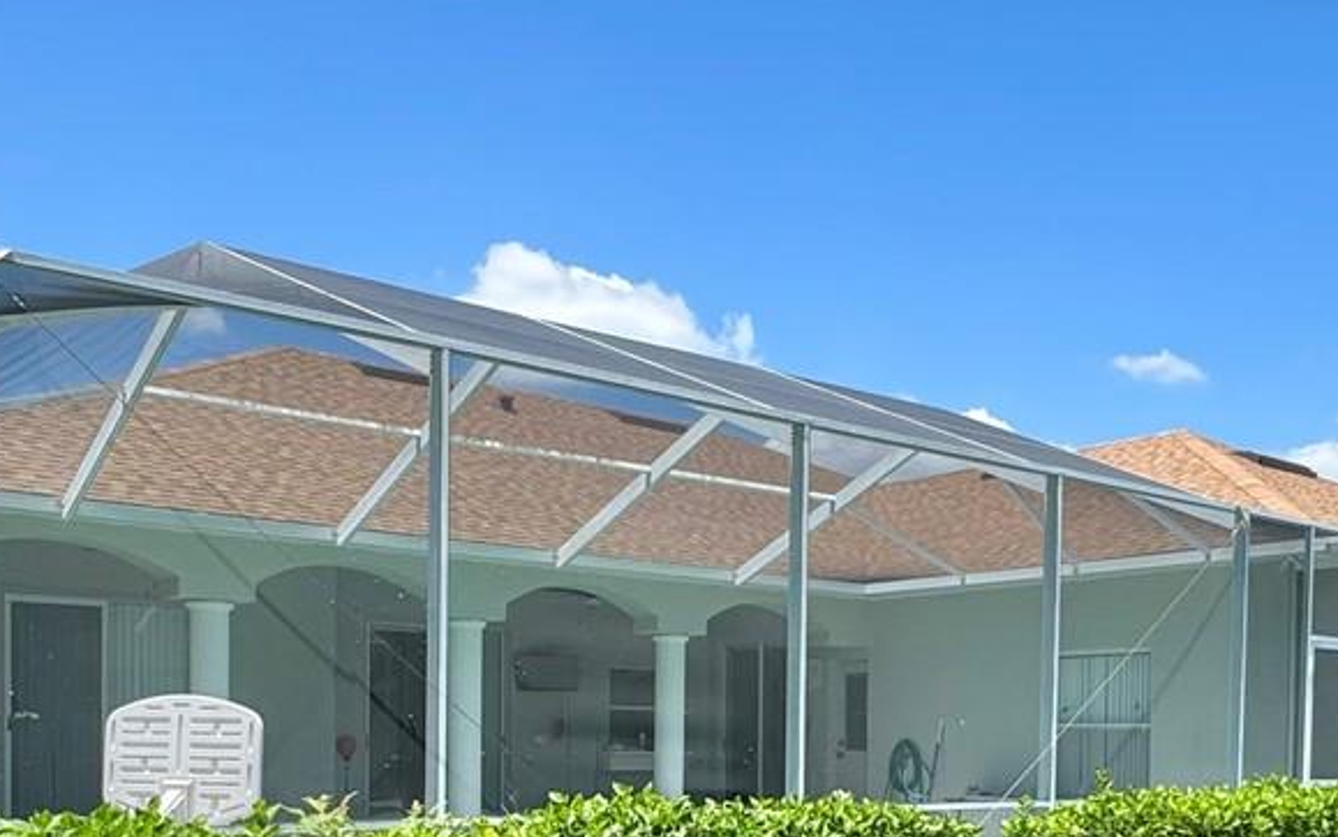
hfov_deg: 48.0
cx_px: 781
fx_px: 1495
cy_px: 770
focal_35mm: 41
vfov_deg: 29.8
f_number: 2.2
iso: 50
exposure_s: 1/1198
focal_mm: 2.22
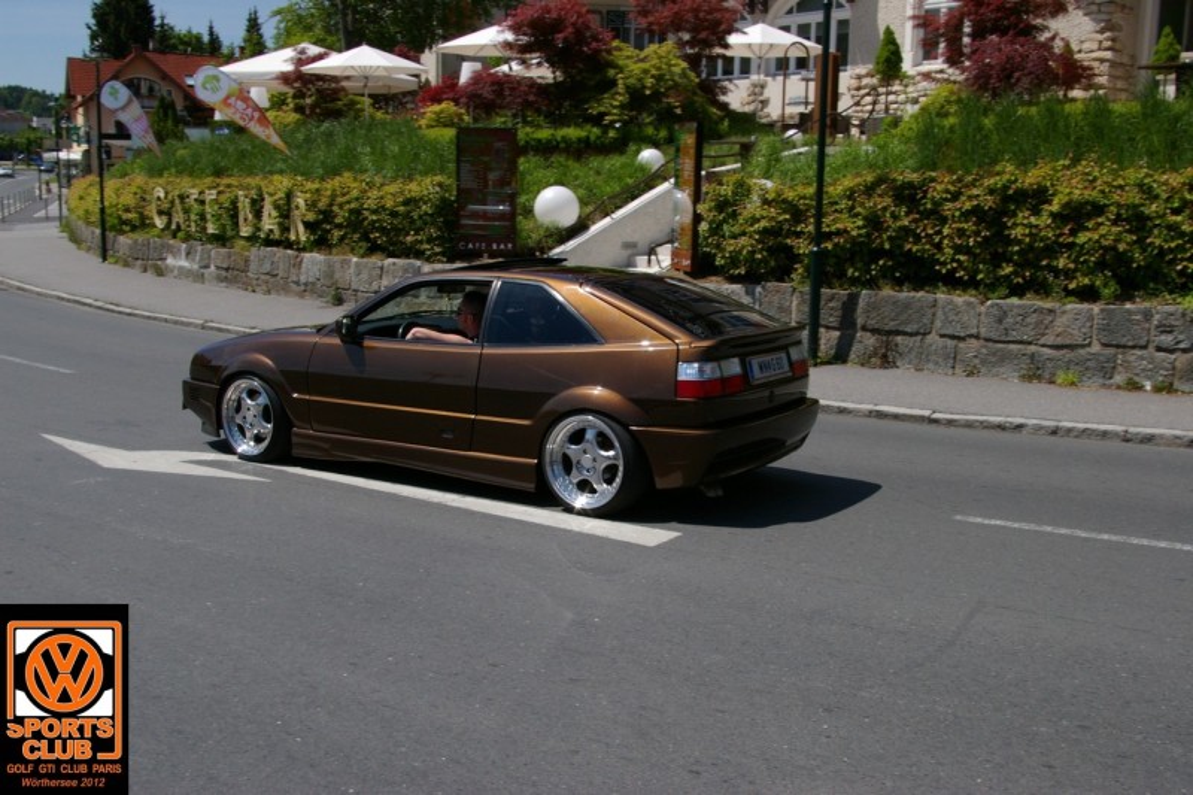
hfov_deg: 53.1
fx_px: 1193
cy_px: 398
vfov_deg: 36.9
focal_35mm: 36
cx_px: 596
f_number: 11
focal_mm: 24
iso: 200
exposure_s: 1/250
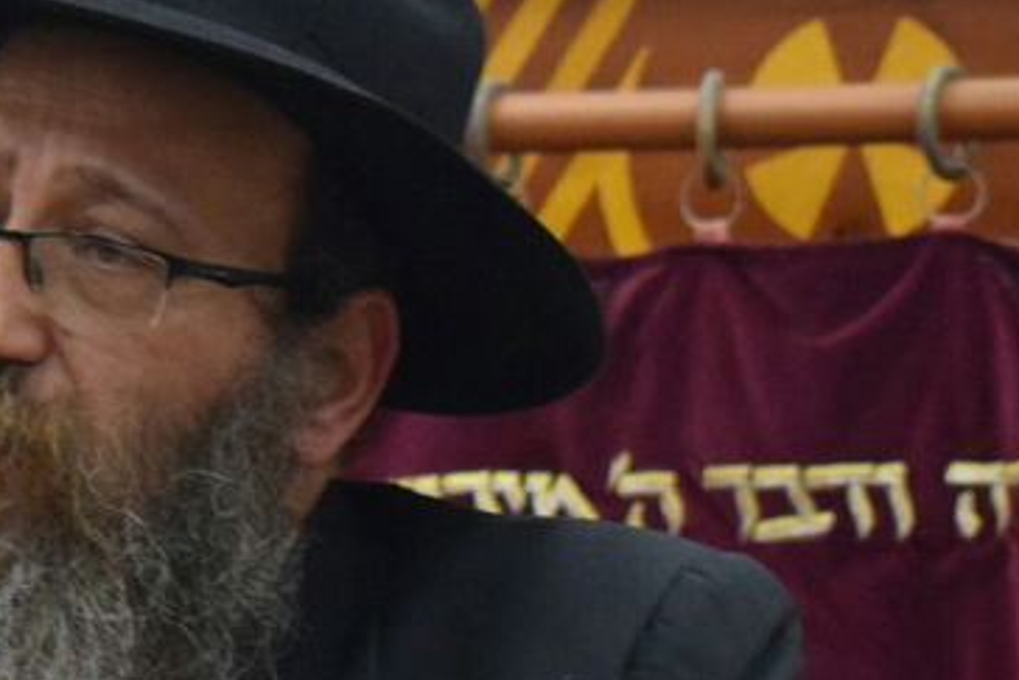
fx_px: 7843
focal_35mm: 277
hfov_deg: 7.4
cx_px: -182
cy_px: 838
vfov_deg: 4.9
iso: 2500
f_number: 5.3
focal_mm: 48
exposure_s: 1/60
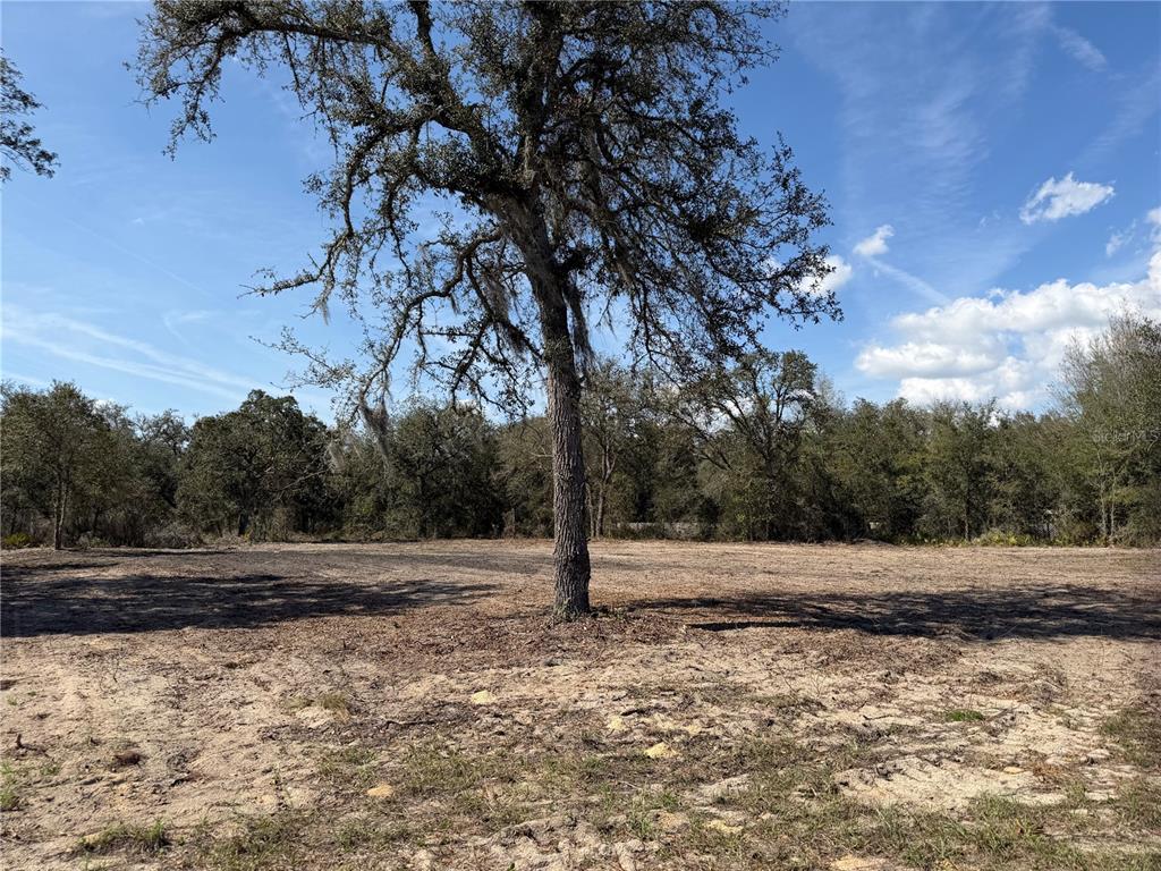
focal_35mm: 24
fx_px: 805
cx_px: 580
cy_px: 436
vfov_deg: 56.8
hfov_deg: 71.6
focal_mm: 6.76
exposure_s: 1/4975
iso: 80
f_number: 1.78
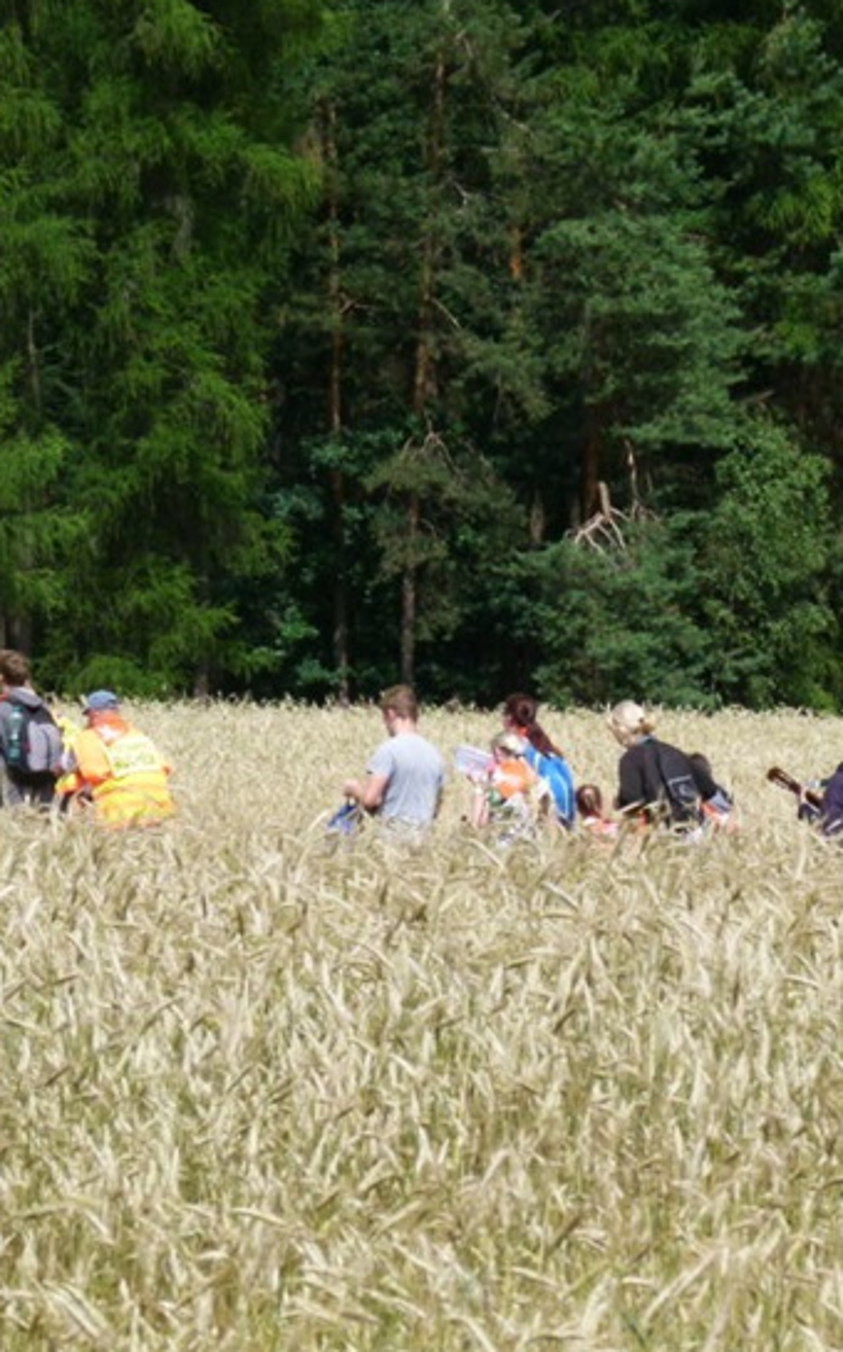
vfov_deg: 9.8
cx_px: 671
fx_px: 7914
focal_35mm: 215
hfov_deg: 6.1
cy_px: 638
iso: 100
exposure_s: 1/800
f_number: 4
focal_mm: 22.2
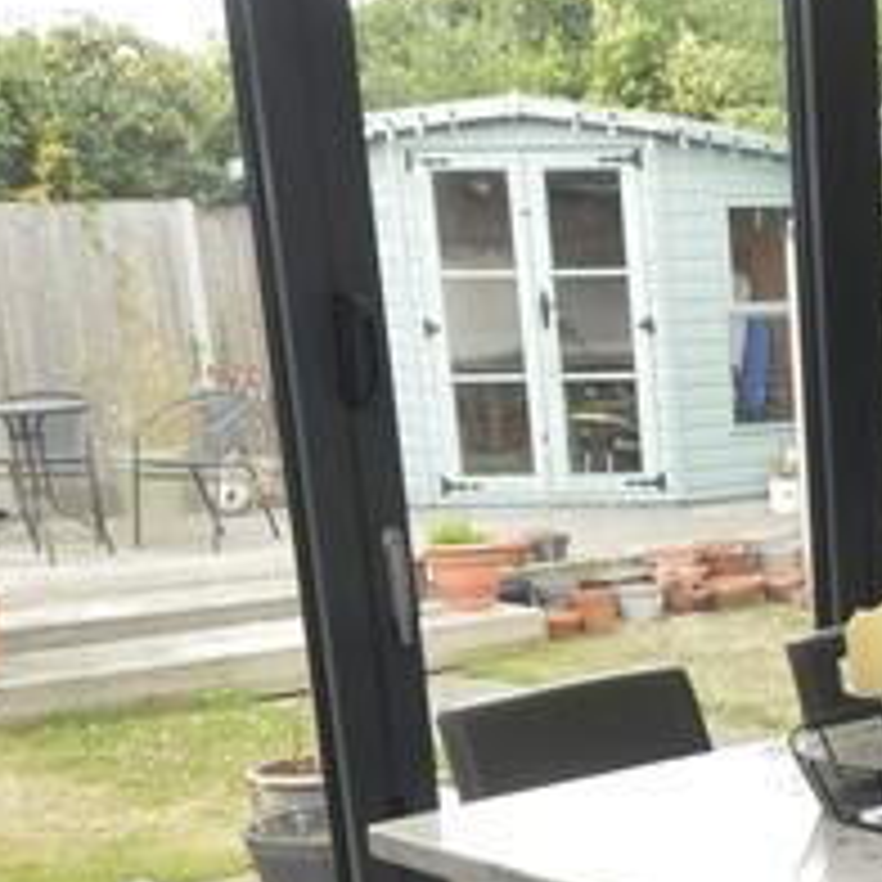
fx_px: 2111
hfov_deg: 21.9
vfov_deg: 22.5
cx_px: 1053
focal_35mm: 73
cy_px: 918
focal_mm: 11
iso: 450
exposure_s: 1/50
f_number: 7.1
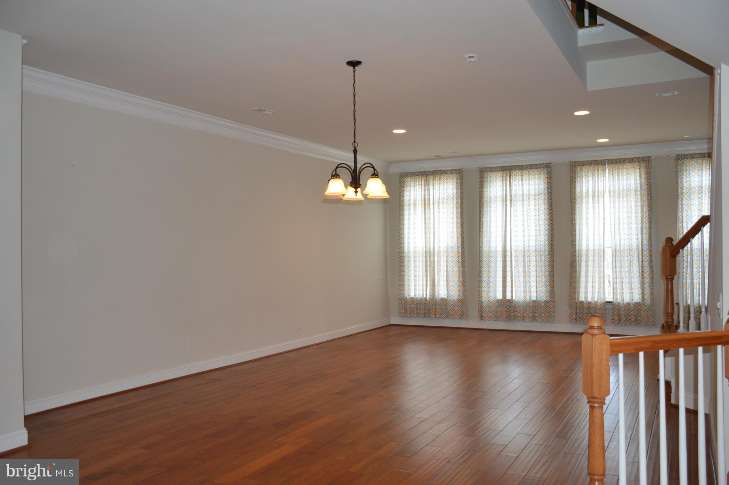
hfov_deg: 62.0
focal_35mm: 30
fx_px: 607
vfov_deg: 43.5
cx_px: 364
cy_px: 242
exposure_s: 1/100
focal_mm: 20
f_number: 4
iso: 400
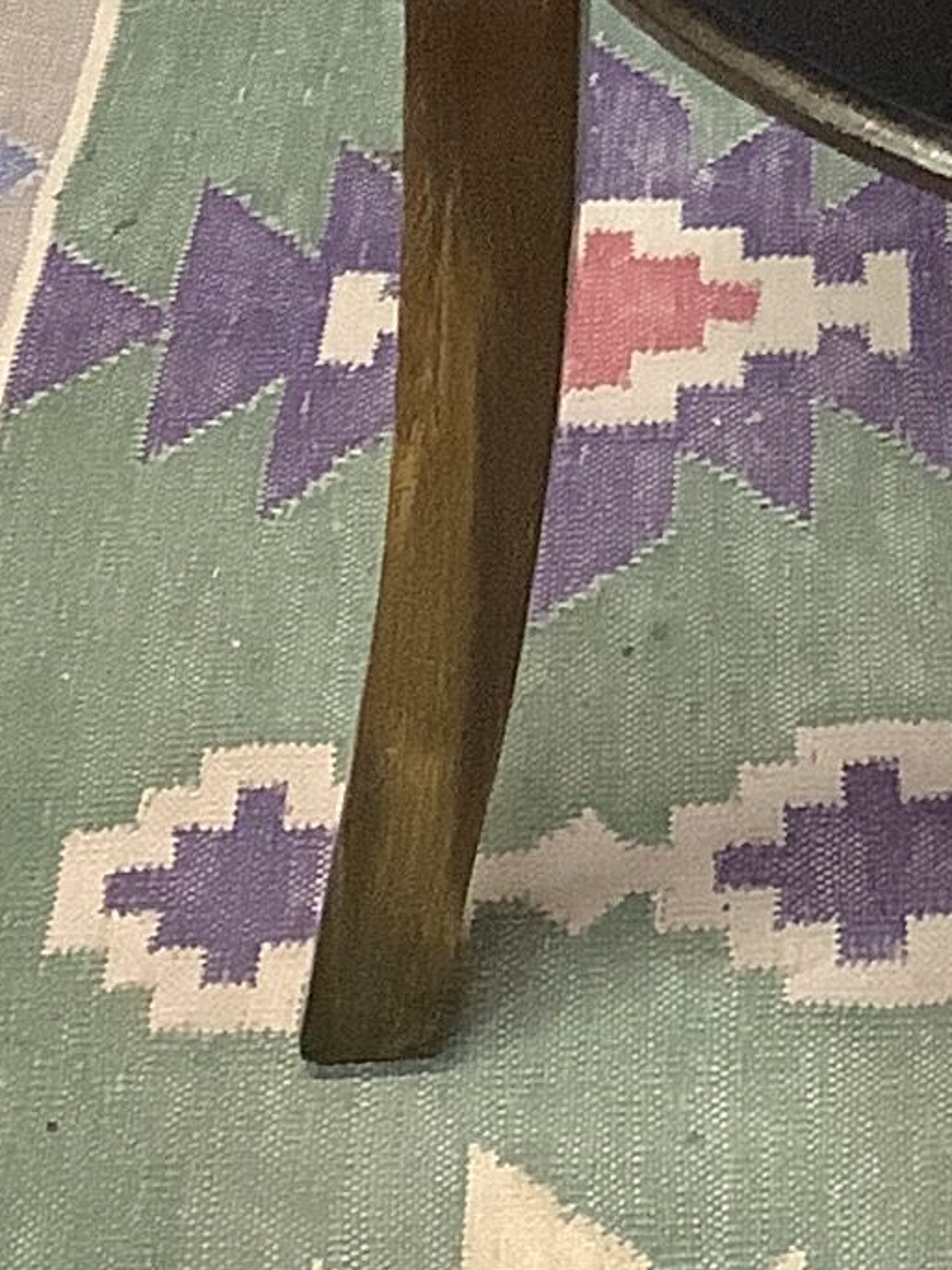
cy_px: -1056
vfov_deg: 12.2
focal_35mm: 148
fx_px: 5427
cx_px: 1368
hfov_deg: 9.8
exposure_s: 1/50
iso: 200
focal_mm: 3.3
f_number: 2.4
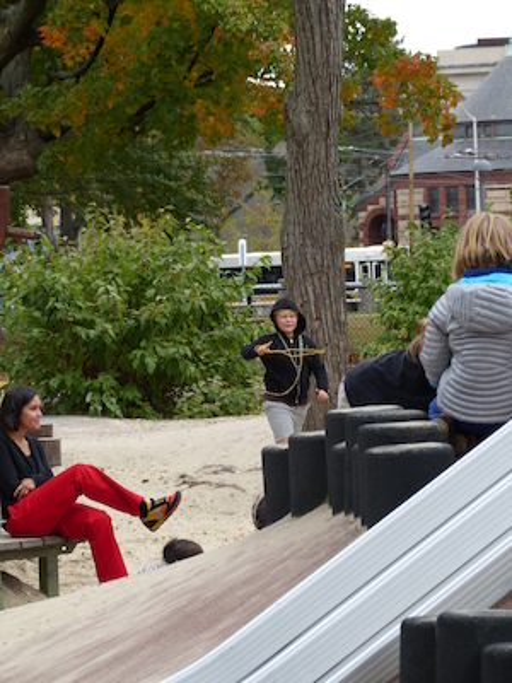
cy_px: 342
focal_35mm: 157
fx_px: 3096
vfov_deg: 12.6
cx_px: 256
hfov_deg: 9.5
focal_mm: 28.3
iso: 100
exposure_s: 1/640
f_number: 2.8
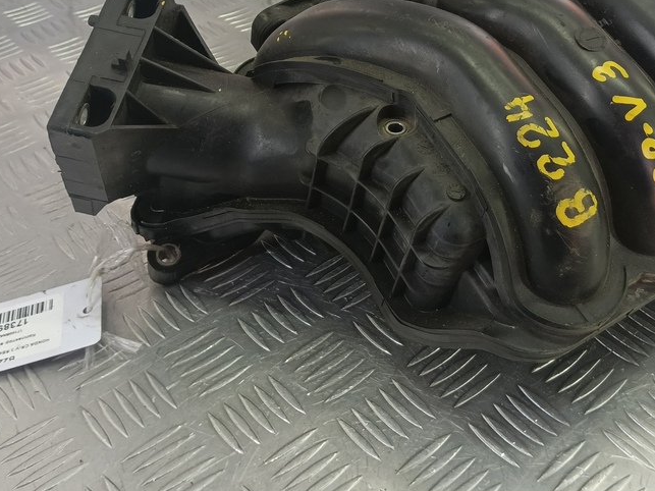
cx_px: 426
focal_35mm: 43
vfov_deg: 32.8
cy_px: 109
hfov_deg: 43.4
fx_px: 813
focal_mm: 4.11
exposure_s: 1/50
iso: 115
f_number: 1.6
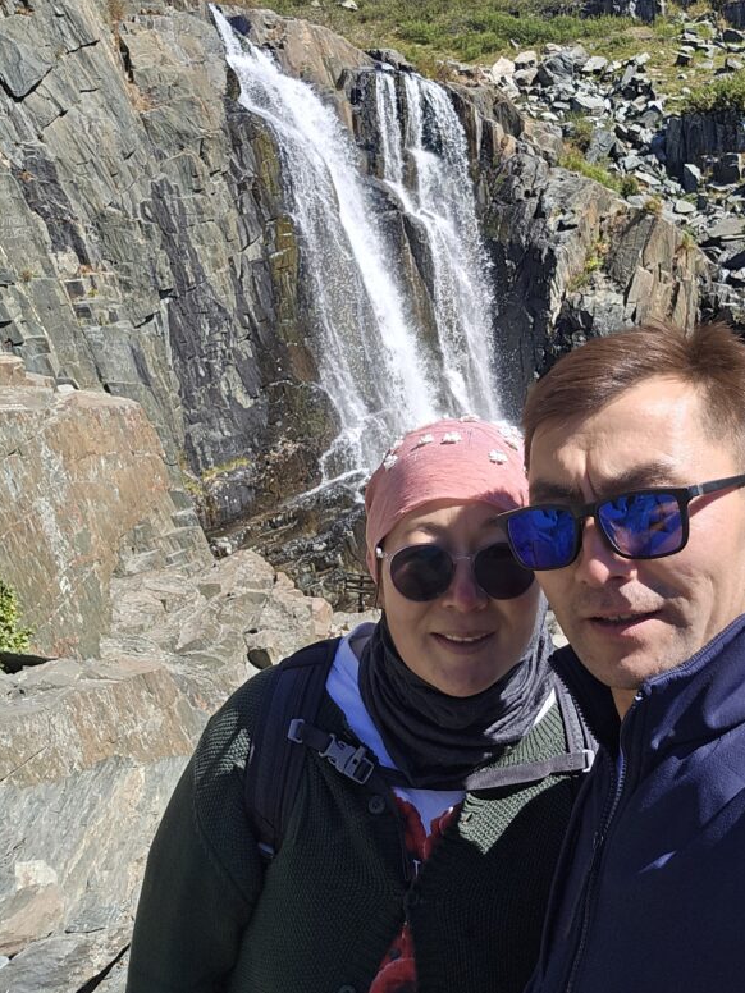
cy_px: 367
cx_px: 488
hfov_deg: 42.5
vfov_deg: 54.7
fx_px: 947
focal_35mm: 33
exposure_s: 1/545
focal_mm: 3.3
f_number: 2.2
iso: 25
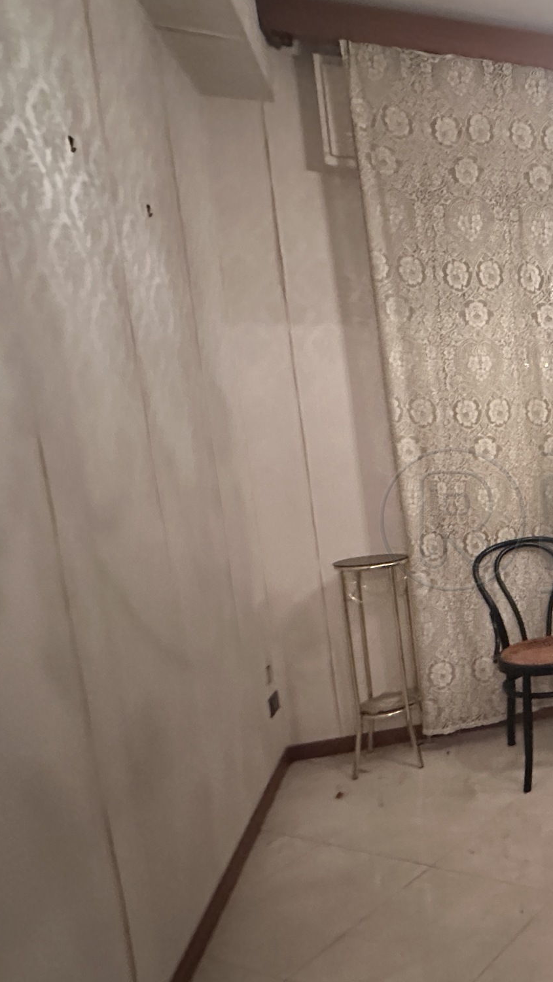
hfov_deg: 31.4
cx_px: 757
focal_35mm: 26
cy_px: 522
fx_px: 678
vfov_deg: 71.8
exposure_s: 1/34
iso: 800
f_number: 2.2
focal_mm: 2.22
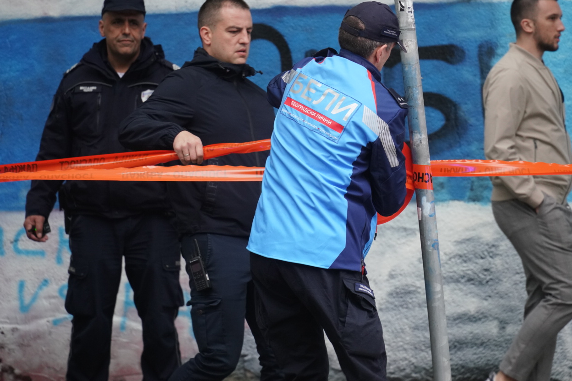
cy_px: 179
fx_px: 4115
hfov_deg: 8.0
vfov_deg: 5.3
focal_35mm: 259
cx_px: 306
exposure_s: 1/250
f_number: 5.6
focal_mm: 200
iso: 2500
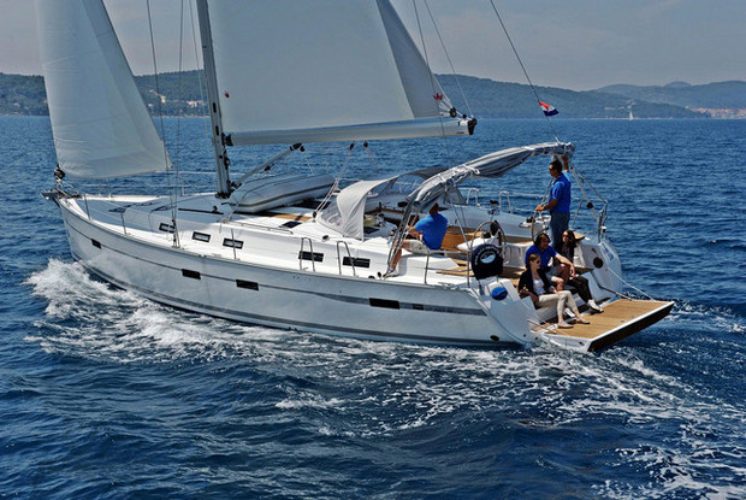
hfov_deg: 32.3
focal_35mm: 62
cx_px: 373
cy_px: 250
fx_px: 1286
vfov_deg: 22.0
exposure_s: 1/400
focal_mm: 62
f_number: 13
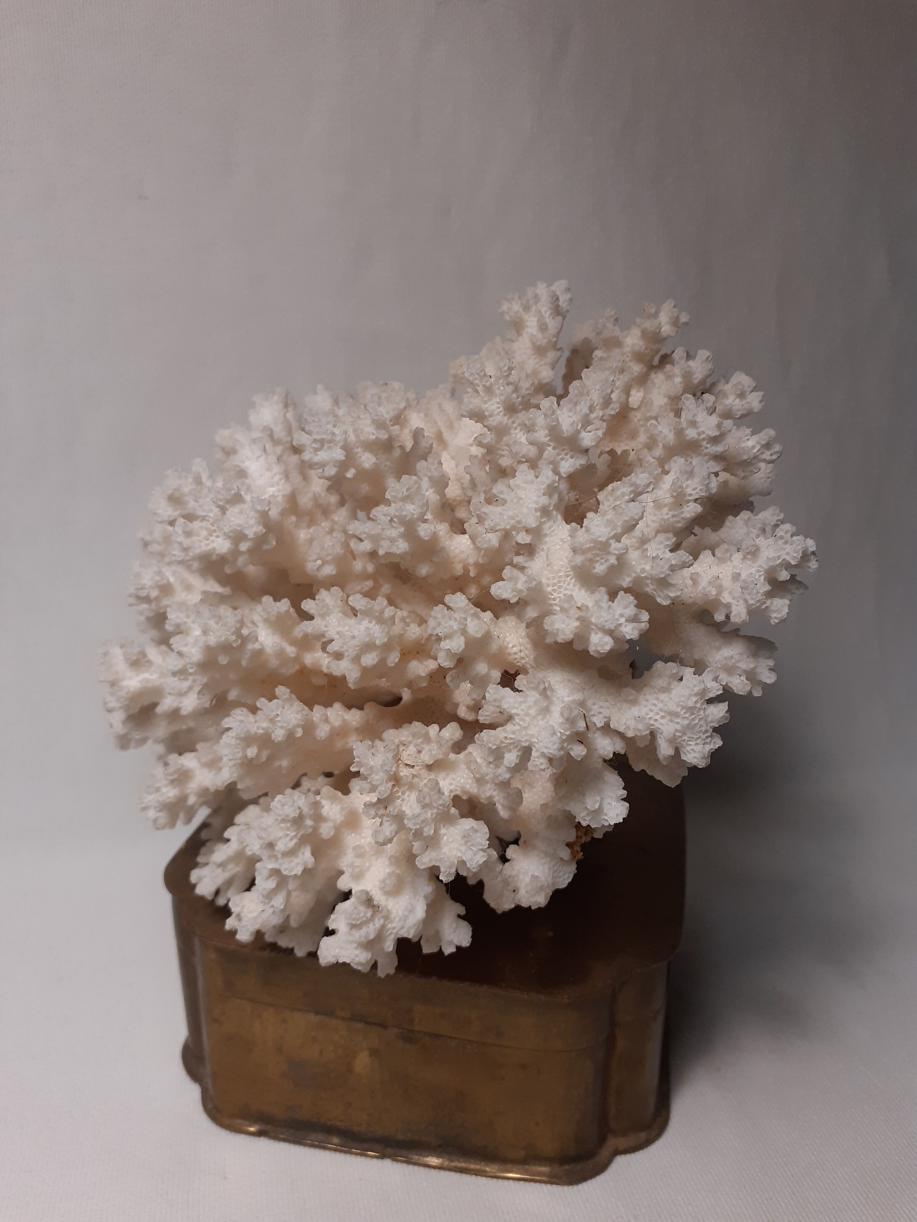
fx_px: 954
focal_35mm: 27
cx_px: 458
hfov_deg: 51.4
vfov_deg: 65.3
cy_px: 611
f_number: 1.9
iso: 80
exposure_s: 1/100
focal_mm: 3.6
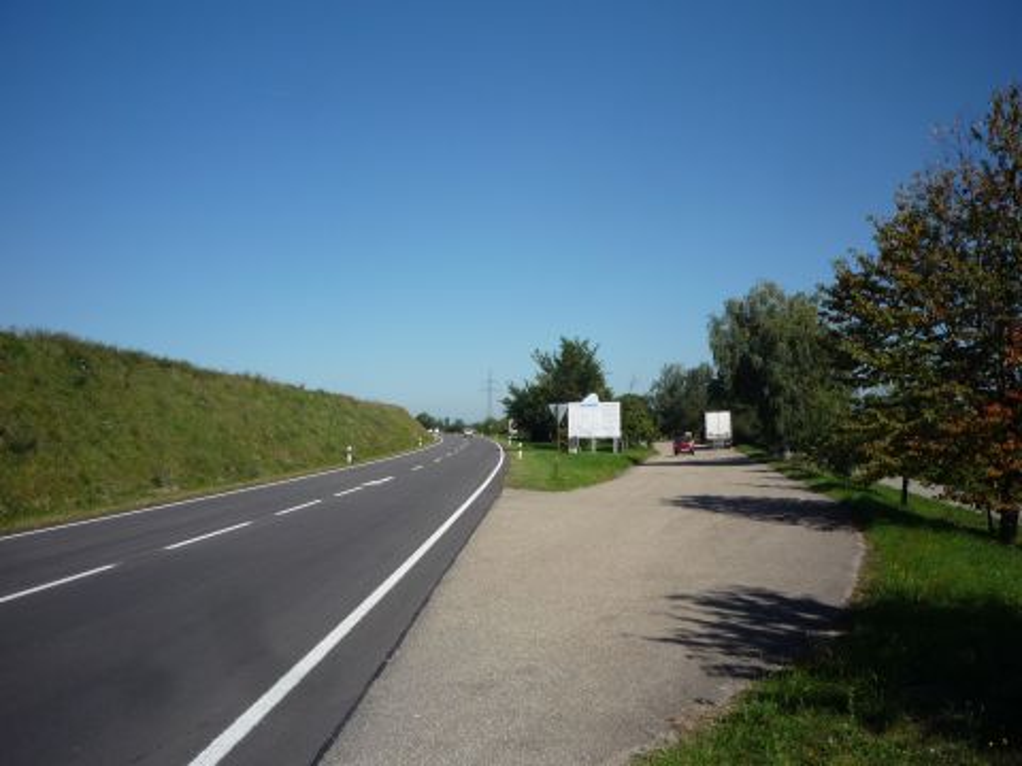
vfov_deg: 44.2
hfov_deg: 56.8
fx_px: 945
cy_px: 383
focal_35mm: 32
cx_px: 511
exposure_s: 1/500
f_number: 5.6
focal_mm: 5.2
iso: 100
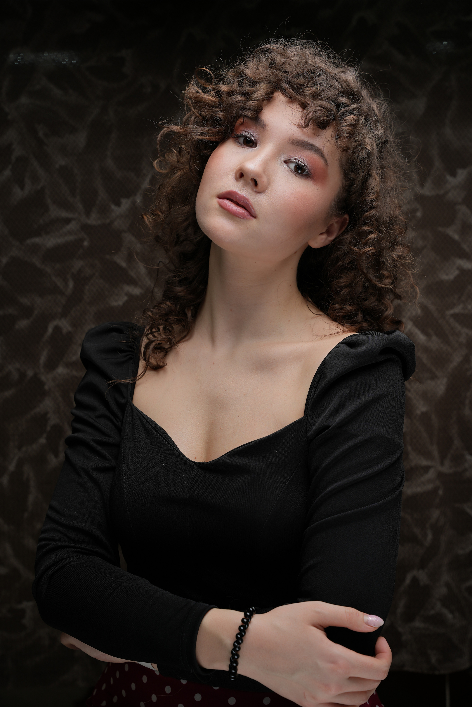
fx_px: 1060
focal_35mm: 54
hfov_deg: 25.1
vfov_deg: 36.9
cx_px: 236
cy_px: 354
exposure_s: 1/125
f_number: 5
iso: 100
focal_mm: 53.9
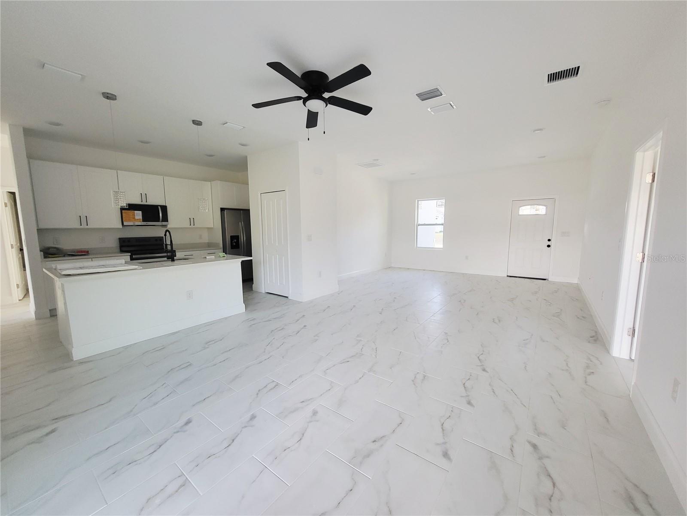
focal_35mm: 13
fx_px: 258
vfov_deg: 89.9
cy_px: 258
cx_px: 344
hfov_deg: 106.2
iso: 160
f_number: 2.2
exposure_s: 1/60
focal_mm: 1.74
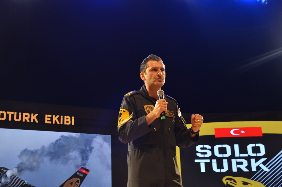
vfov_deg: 23.7
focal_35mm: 57
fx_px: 445
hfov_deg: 35.1
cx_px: 141
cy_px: 94
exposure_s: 1/30
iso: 640
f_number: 3.5
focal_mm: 38
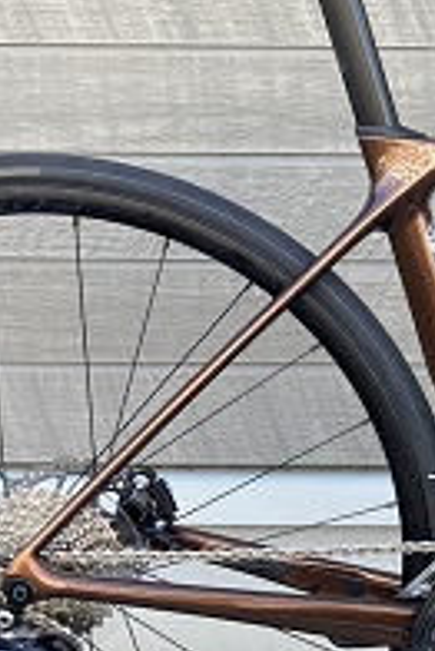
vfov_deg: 21.4
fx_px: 1719
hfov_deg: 13.6
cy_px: 232
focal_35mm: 95
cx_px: 651
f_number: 1.8
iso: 25
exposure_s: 1/121
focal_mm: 3.99
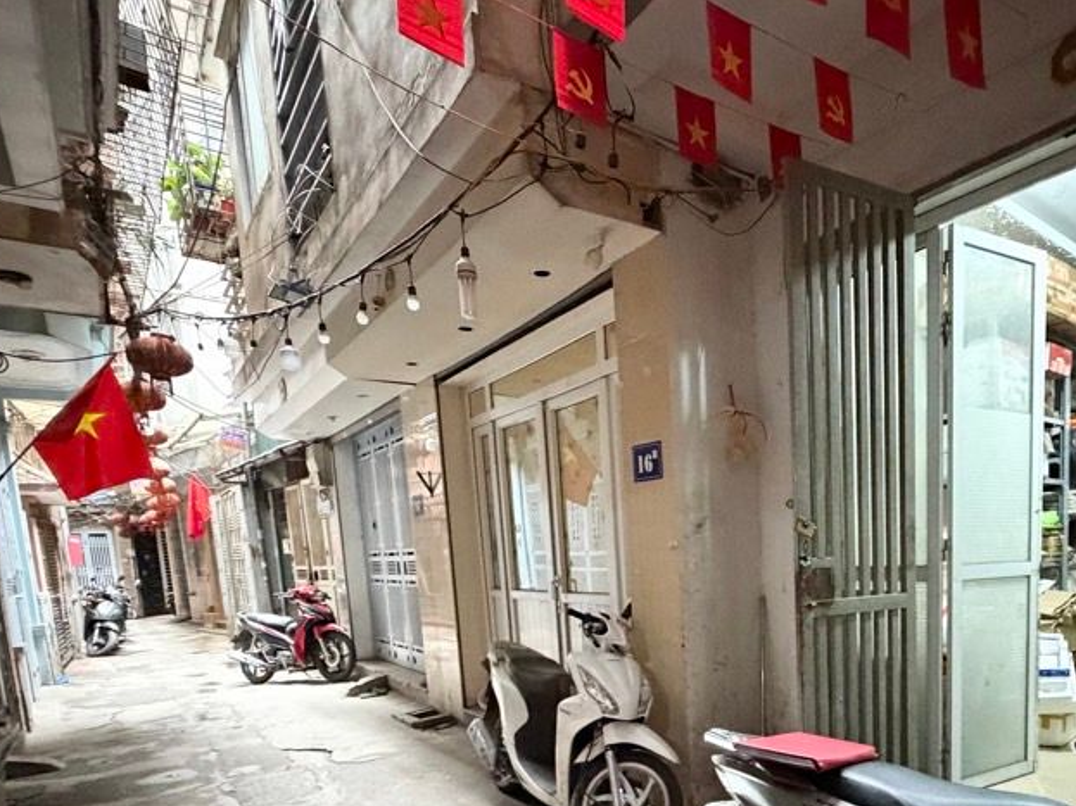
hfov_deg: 71.0
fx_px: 715
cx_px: 748
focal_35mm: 23
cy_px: 633
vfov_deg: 55.1
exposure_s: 1/50
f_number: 2.2
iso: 1250
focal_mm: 2.22
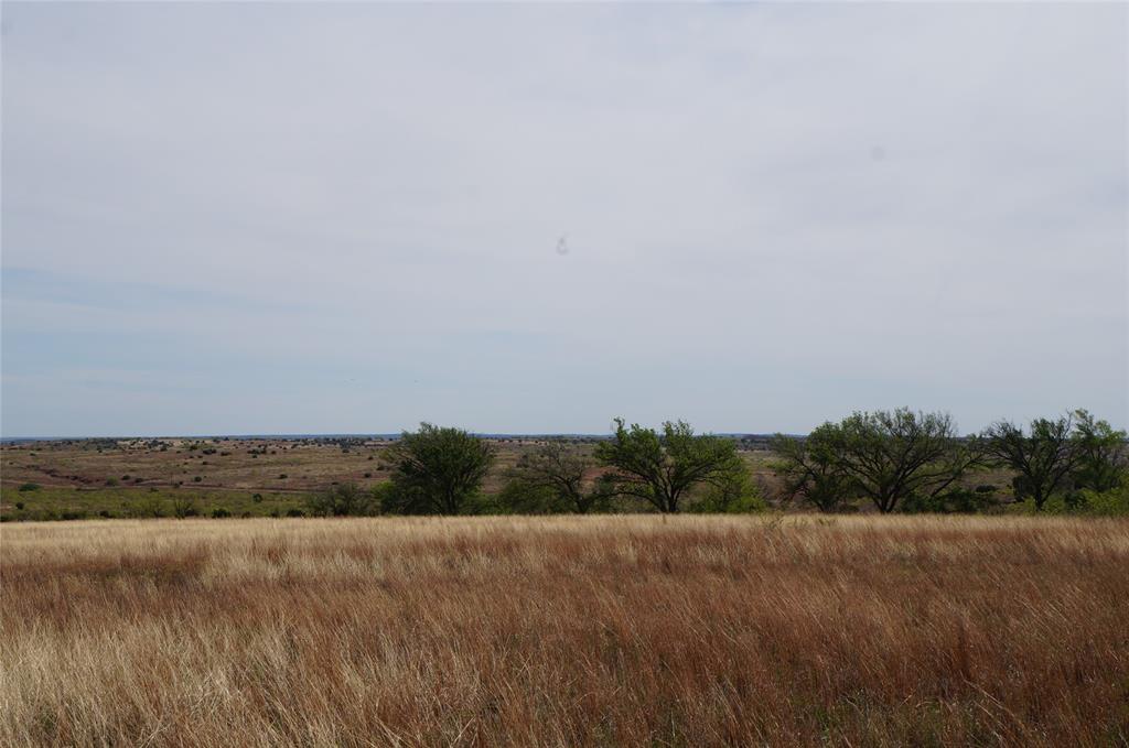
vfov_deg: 21.0
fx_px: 2019
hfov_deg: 31.2
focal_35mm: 64
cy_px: 374
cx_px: 564
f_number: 13
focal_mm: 43
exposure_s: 1/400
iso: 200
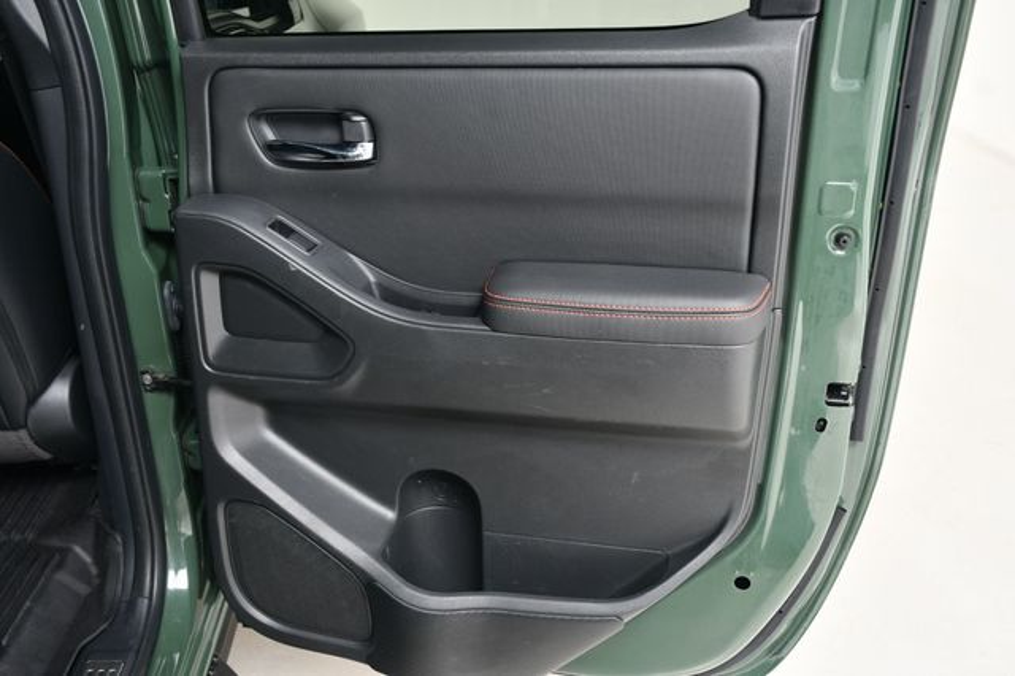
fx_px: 958
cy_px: 338
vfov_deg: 38.8
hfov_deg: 55.8
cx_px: 508
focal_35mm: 34
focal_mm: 23
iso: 100
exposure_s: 1/160
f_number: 5
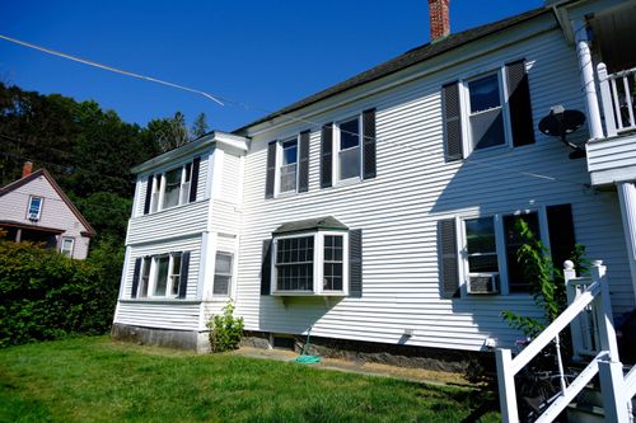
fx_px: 406
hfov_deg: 76.1
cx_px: 318
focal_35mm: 23
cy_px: 212
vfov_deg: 55.1
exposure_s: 1/1600
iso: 160
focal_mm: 15
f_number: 4
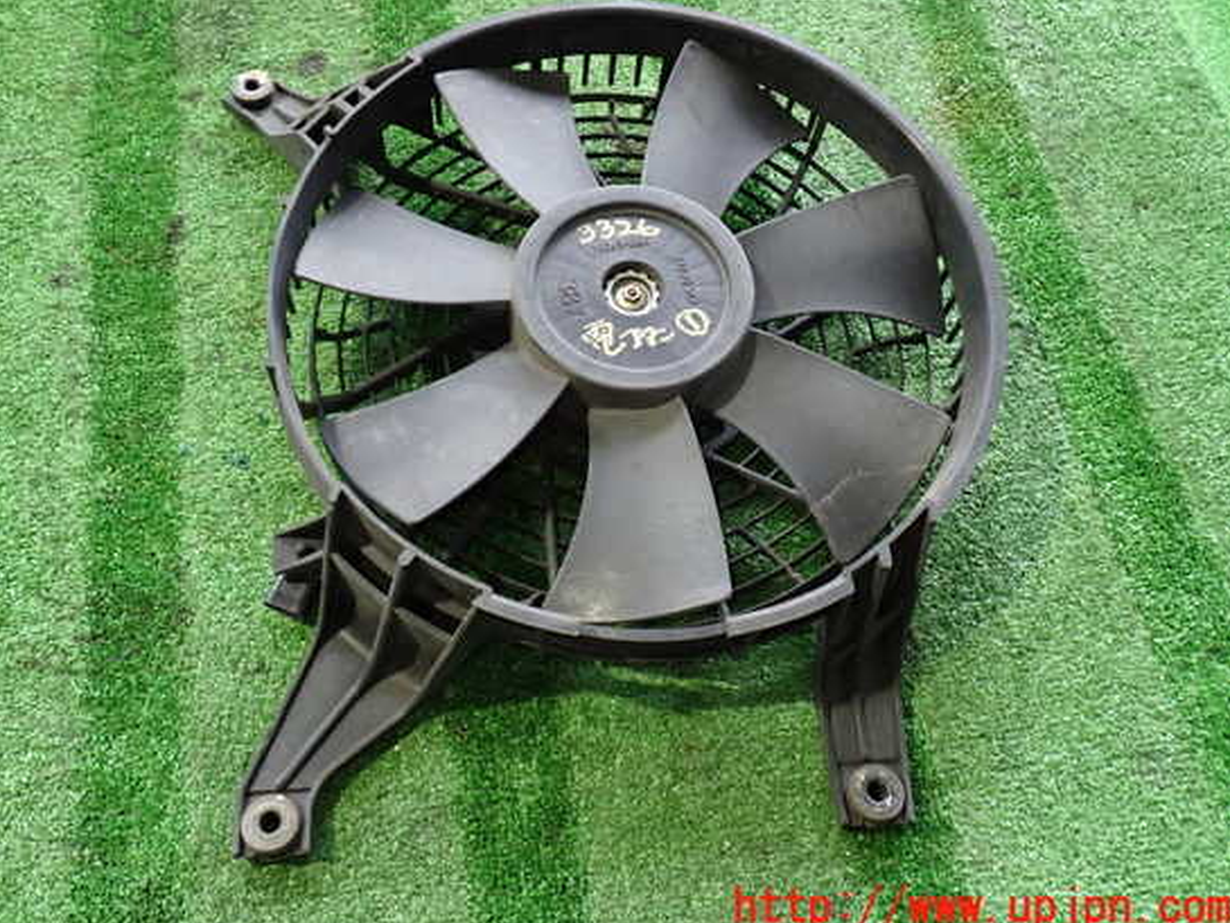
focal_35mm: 33
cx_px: 566
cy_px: 429
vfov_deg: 42.9
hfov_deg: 55.3
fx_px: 1173
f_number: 2.3
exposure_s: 1/30
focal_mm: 5.4
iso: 400
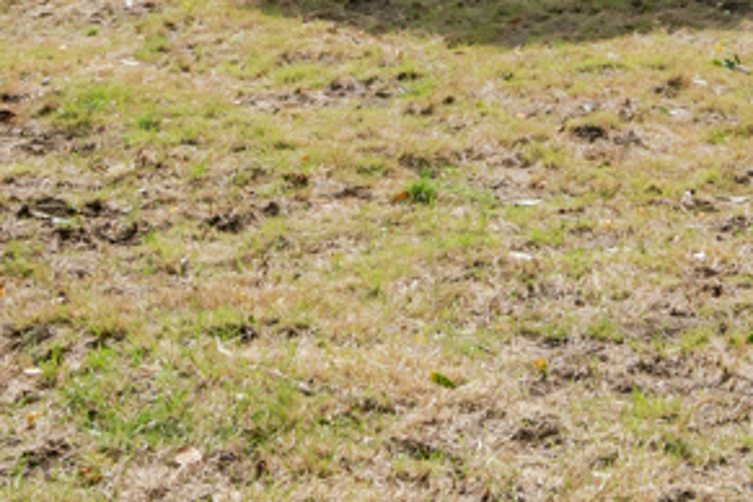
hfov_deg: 20.1
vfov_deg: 13.3
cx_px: 722
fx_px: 2071
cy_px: -160
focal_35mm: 99
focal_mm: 16
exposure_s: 1/400
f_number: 11
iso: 250
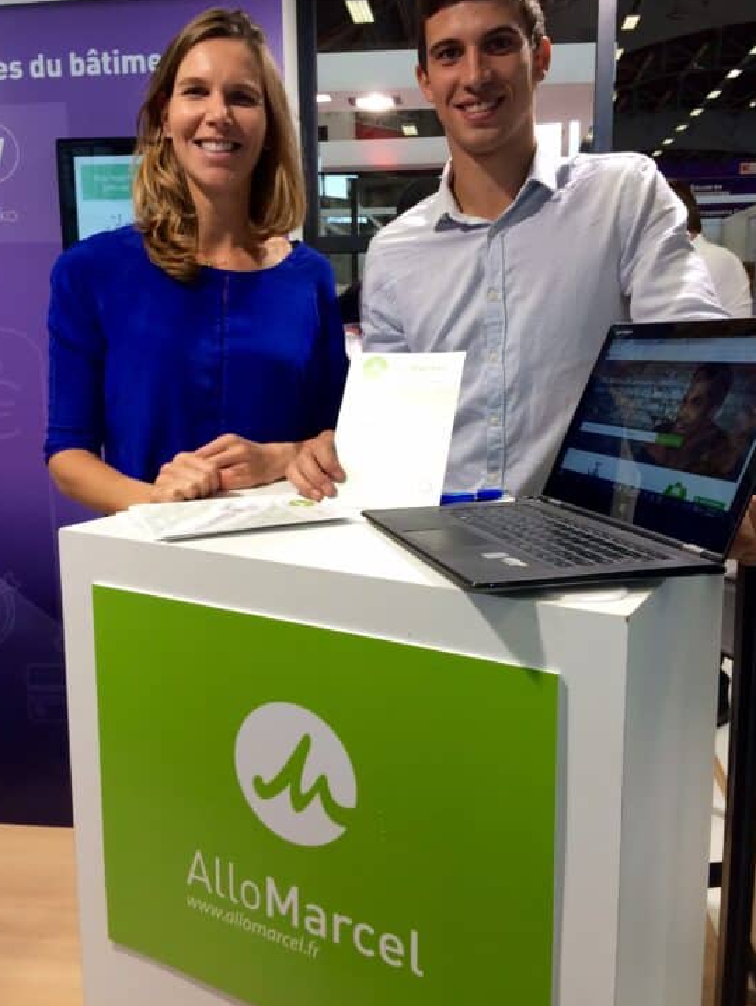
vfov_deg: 58.3
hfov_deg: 45.5
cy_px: 472
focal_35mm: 31
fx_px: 902
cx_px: 363
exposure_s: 1/50
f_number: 2.2
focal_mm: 4.15
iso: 50
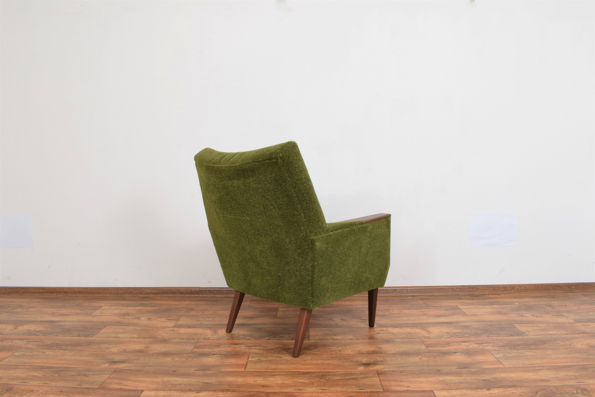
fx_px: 446
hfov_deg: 67.4
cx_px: 298
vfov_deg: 47.9
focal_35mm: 27
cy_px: 198
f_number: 22
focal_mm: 18
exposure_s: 4
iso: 100
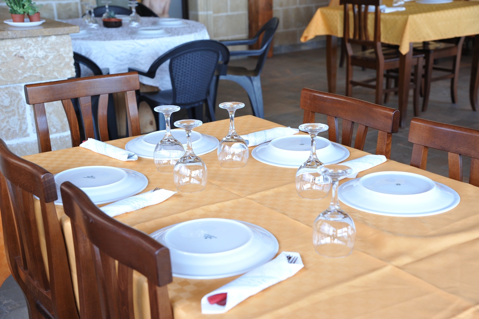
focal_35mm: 55
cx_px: 240
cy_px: 160
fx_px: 731
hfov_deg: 36.3
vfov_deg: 24.6
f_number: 5.6
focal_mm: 55
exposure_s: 1/125
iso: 1000
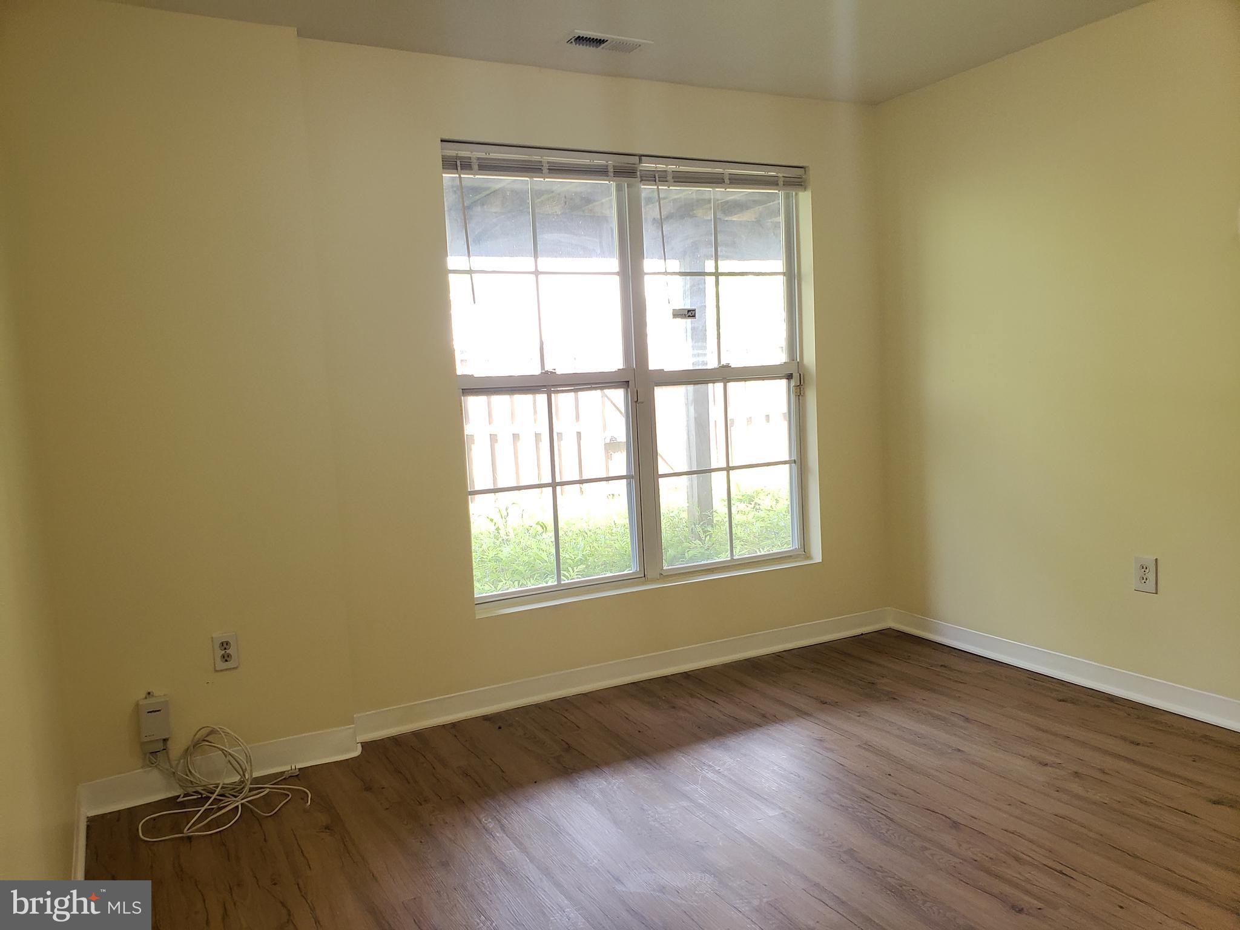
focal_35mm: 26
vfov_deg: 53.1
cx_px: 620
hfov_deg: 67.3
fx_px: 931
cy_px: 465
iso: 160
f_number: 2.4
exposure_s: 1/60
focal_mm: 4.3
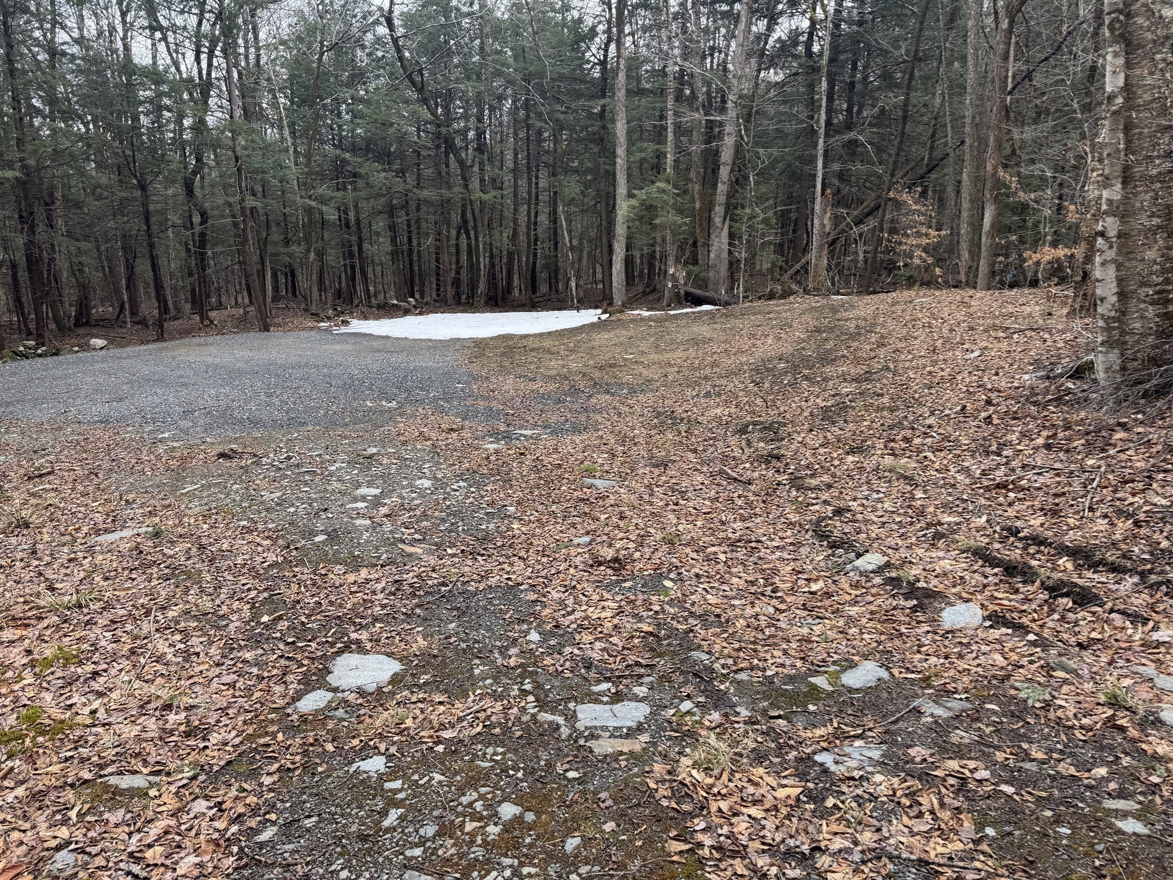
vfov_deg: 56.8
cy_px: 440
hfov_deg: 71.6
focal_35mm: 24
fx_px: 813
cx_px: 586
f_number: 1.78
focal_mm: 6.76
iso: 80
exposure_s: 1/422
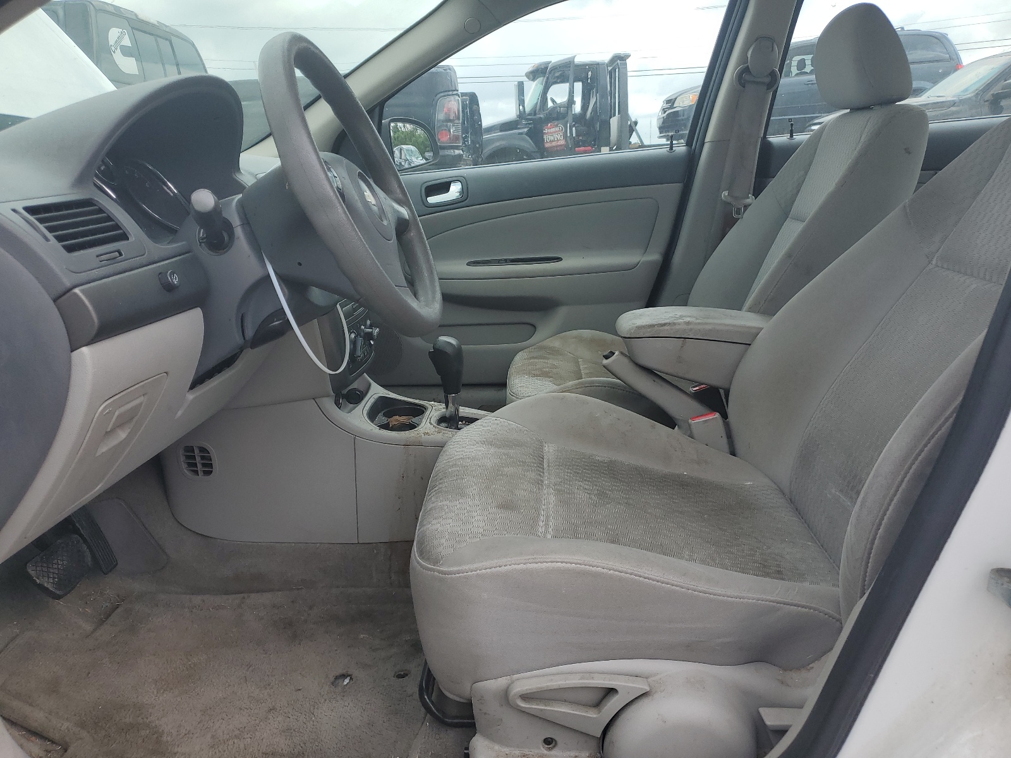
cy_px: 379
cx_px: 506
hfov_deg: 67.3
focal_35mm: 26
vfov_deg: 53.1
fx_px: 759
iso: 50
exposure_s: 1/1000
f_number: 1.5
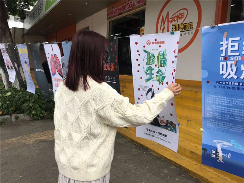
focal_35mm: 29
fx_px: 204
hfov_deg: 61.7
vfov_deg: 48.2
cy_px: 92
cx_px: 122
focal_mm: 4.15
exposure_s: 1/192
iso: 25
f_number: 2.2
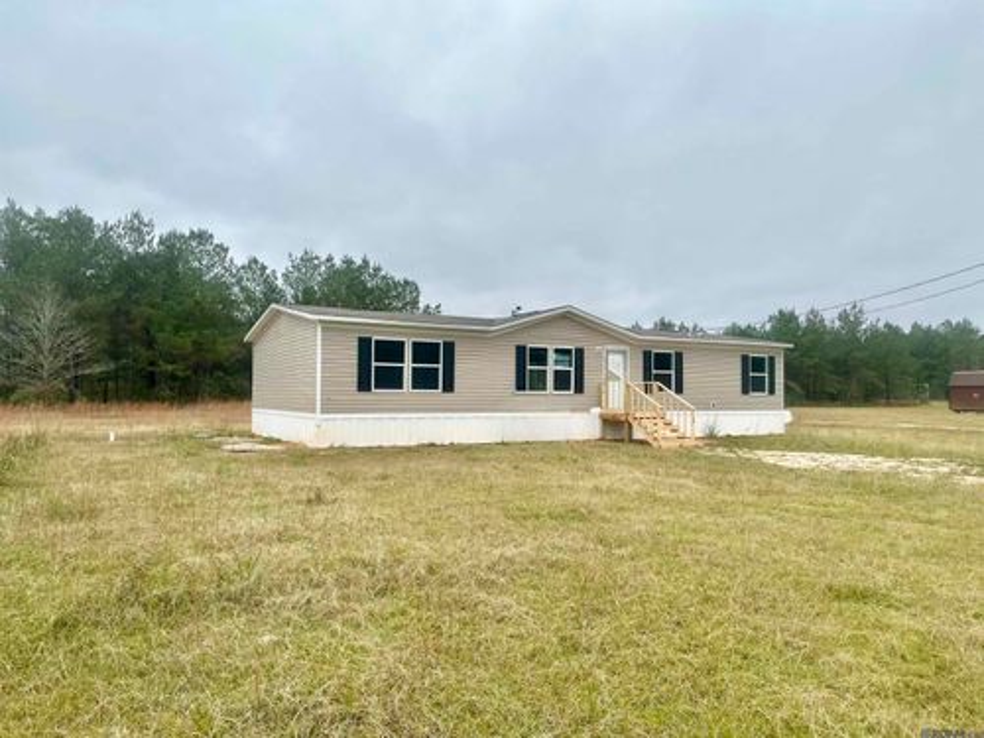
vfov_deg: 56.8
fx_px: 682
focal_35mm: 24
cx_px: 492
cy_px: 369
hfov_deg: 71.6
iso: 80
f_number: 1.78
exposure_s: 1/1845
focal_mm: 6.86
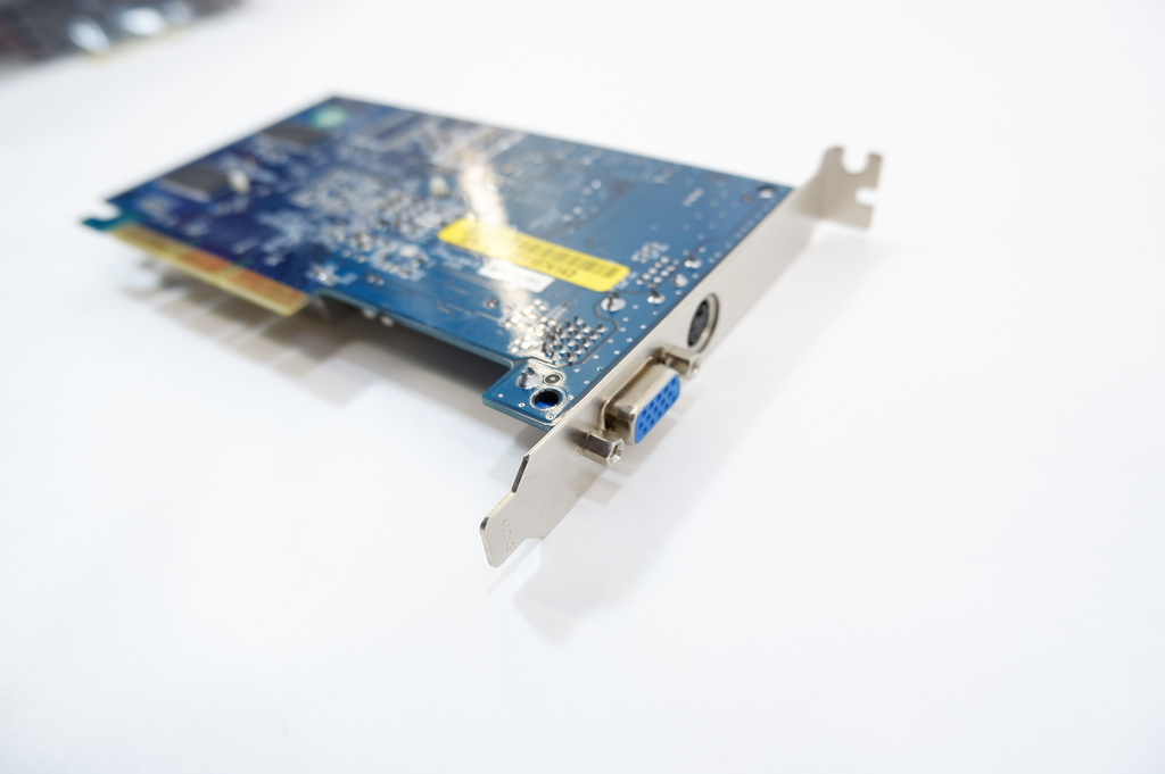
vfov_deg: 55.0
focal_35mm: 23
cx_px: 582
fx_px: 744
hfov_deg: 76.1
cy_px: 387
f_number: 4
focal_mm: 15
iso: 200
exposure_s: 1/58
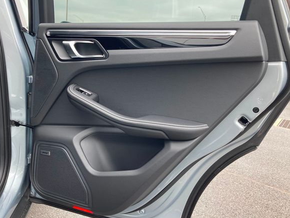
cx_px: 132
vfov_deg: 45.4
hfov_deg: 58.2
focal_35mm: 31
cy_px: 118
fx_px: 260
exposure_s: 1/130
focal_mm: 3.99
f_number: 1.8
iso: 20
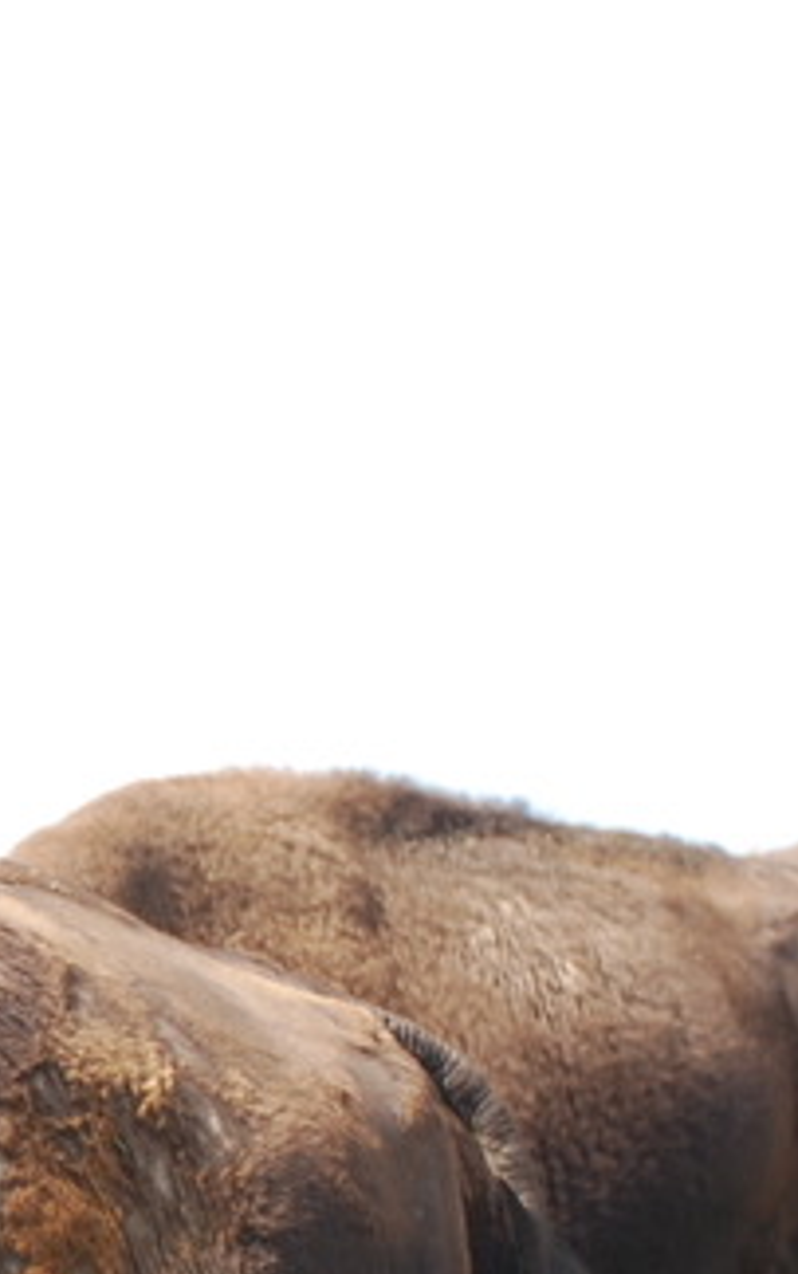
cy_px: 1292
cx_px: -1050
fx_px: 10073
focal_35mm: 290
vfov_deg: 7.2
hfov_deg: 4.4
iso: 110
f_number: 5.6
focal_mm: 48
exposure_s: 1/125
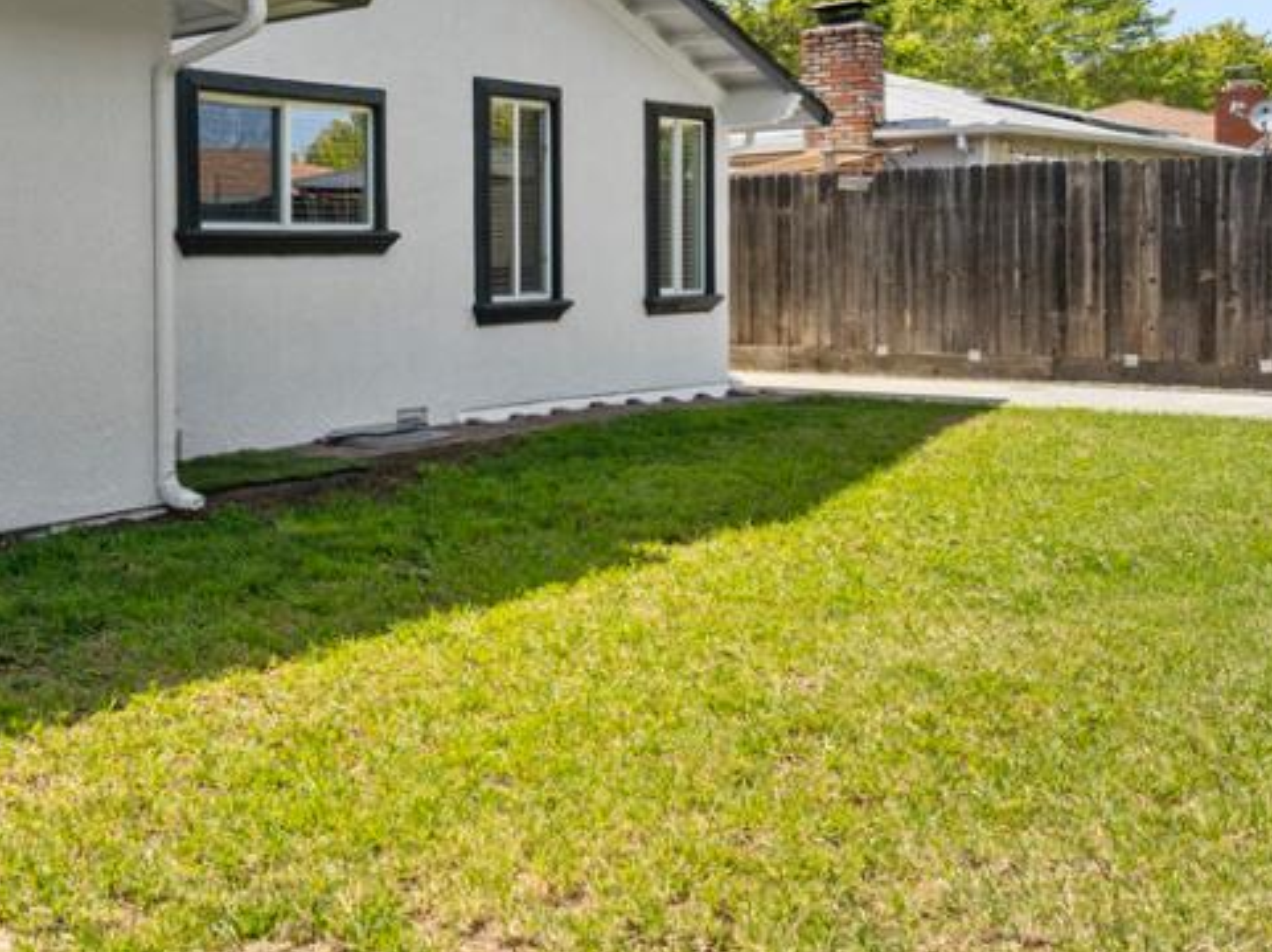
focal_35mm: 42
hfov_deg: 40.6
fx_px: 1542
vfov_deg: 33.9
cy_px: 298
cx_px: 74
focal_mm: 14
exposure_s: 1/500
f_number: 7.1
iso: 200
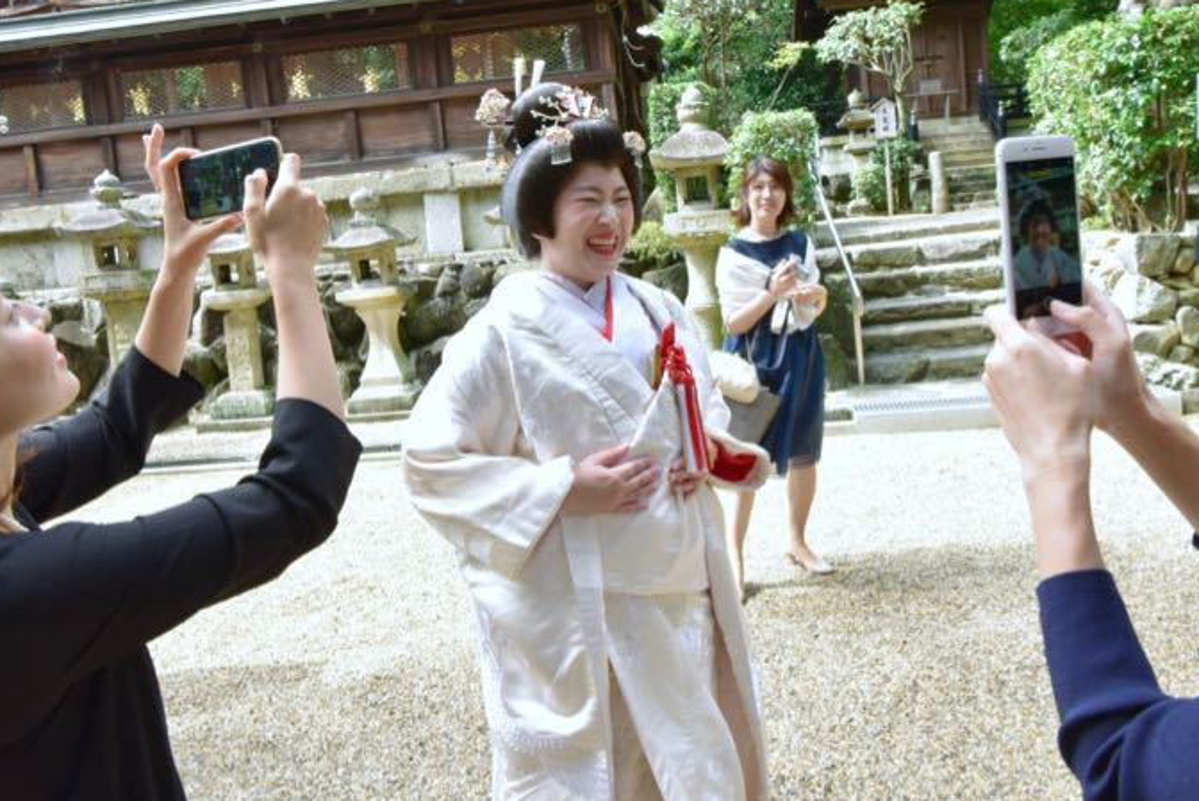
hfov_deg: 61.9
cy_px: 340
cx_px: 601
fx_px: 1000
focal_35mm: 30
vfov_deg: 43.5
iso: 2000
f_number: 14
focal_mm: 24
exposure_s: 1/100
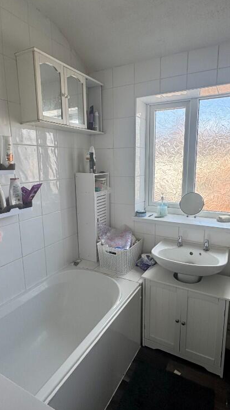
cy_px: 204
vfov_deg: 83.9
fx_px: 228
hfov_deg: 53.5
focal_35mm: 21
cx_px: 120
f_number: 2.2
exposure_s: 1/174
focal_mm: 2.22
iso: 40
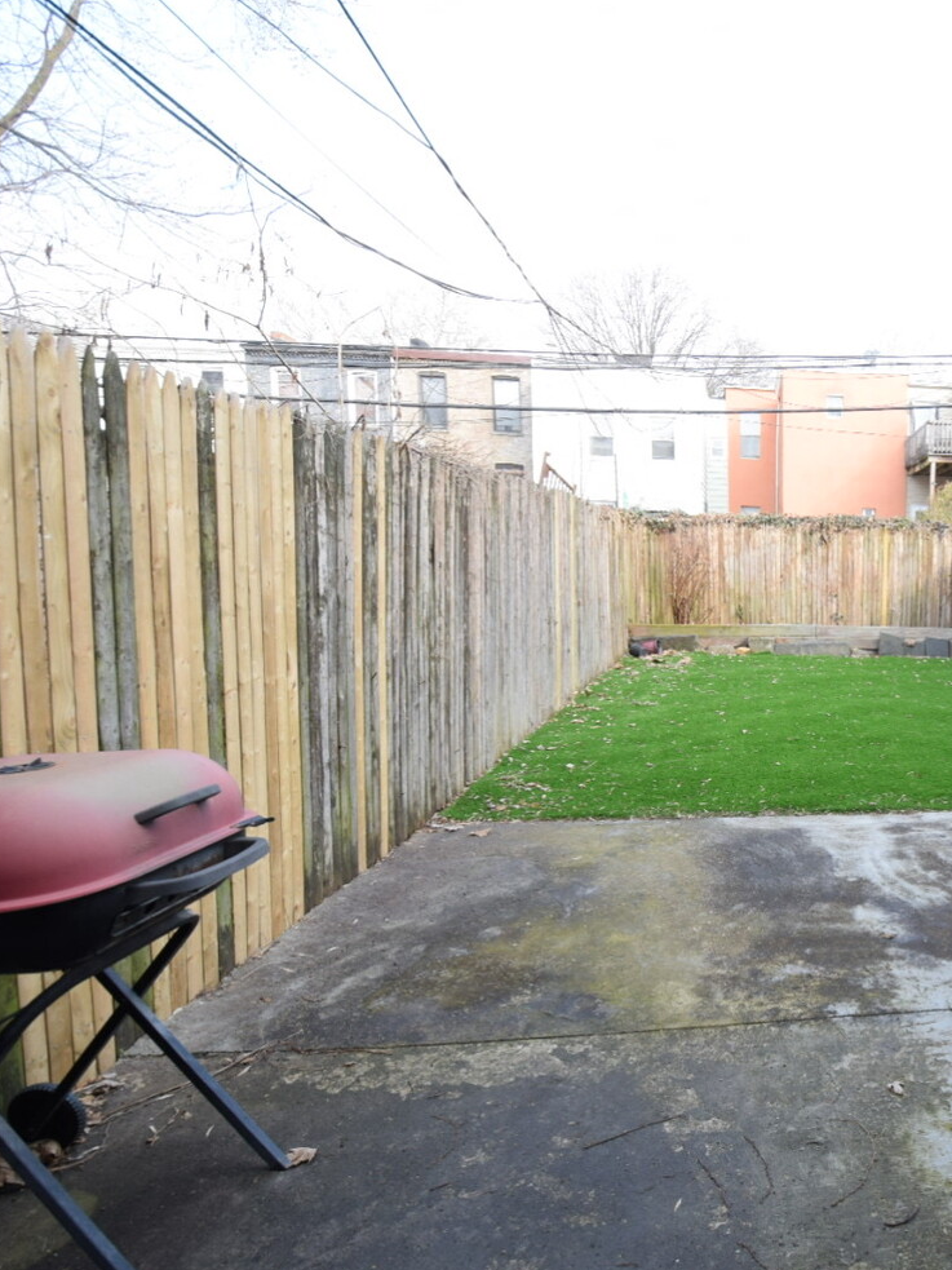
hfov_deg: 52.7
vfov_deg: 76.4
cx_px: 877
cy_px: 632
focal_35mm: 22
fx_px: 807
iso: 400
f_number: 6.3
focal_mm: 10
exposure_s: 1/160
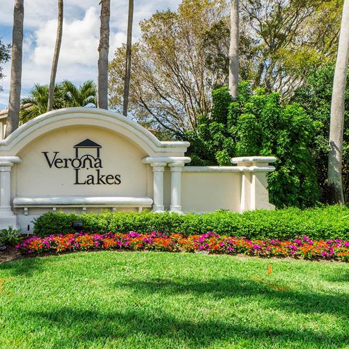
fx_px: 338
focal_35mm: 30
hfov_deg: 52.3
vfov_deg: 54.6
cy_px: 178
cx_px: 89
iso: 100
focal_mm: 15
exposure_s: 1/100
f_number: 10
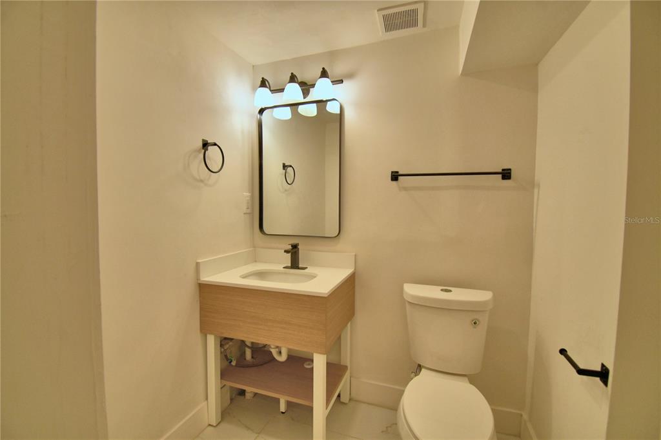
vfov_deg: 77.3
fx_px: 275
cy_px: 220
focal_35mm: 15
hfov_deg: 100.4
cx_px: 330
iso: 200
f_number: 4.5
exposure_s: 1/160
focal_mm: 10
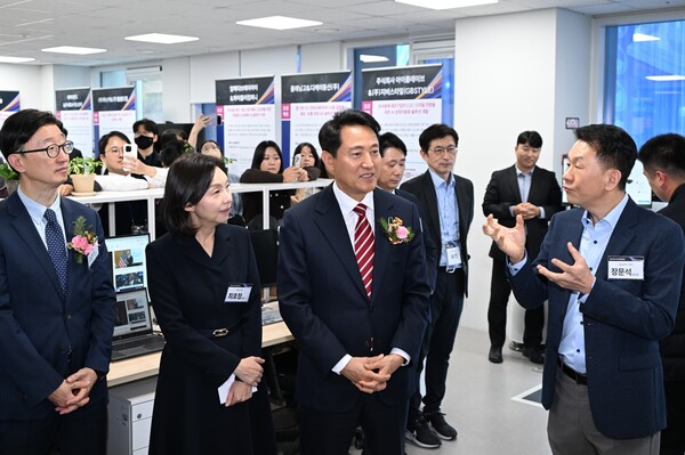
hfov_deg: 49.6
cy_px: 228
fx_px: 741
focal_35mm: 39
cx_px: 342
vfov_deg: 34.2
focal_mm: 39
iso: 2500
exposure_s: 1/200
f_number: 5.6
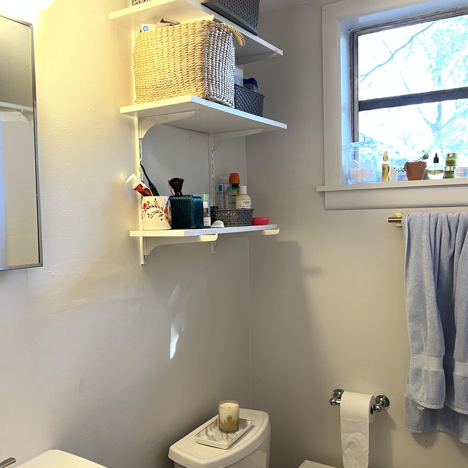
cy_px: 247
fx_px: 520
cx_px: 223
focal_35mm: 34
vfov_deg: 48.4
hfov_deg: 48.4
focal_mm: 5.7
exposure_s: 1/60
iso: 125
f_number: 1.5
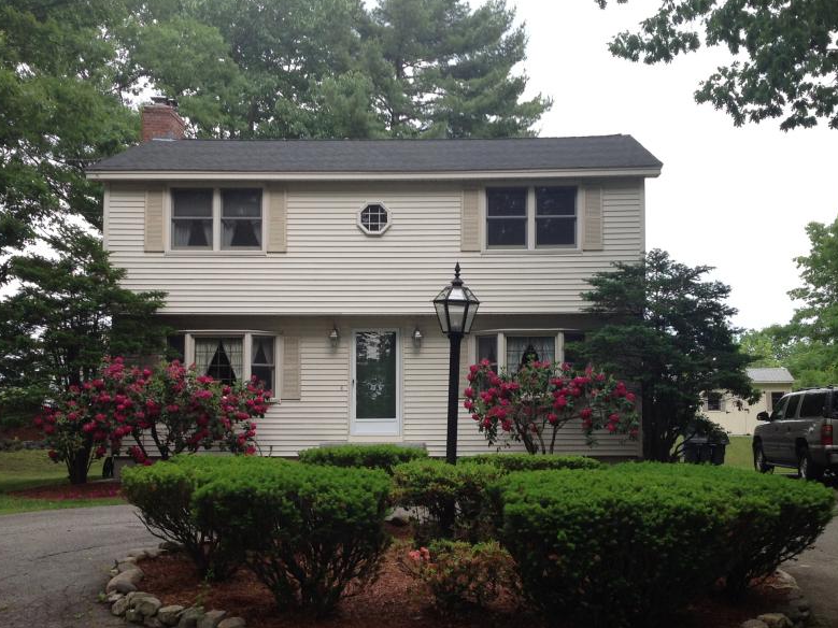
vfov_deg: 31.4
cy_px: 371
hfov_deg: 41.2
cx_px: 454
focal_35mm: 46
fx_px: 1113
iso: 50
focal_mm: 4.28
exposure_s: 1/444
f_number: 2.4
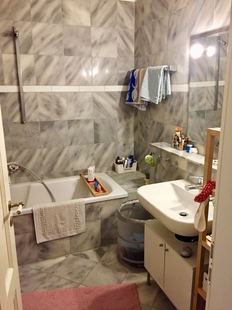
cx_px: 116
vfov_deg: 61.7
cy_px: 155
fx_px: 259
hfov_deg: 48.2
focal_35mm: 29
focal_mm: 4.15
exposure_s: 1/17
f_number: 2.2
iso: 250
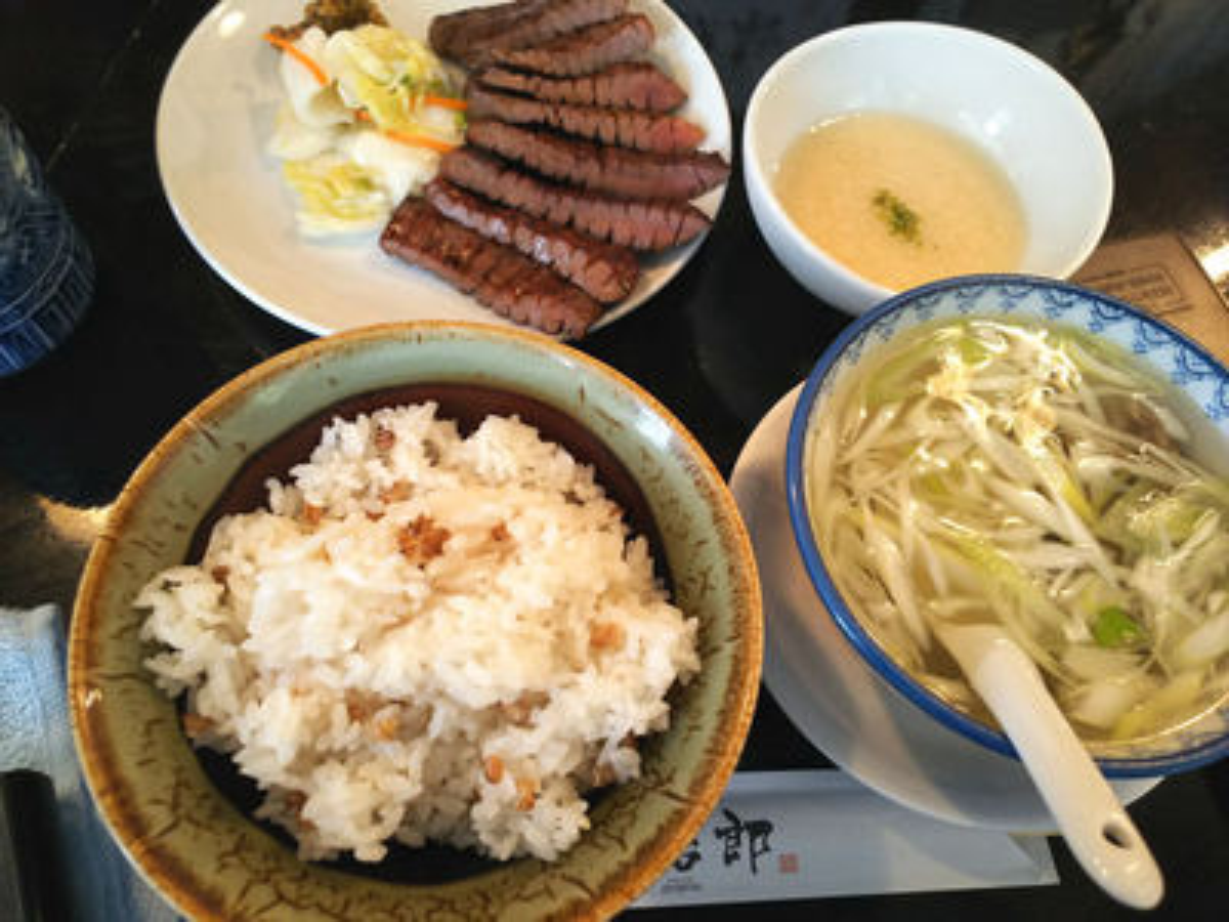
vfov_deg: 51.4
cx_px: 614
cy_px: 461
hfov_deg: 65.3
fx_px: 959
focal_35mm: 27
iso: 100
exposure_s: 1/40
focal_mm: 4.2
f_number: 1.9
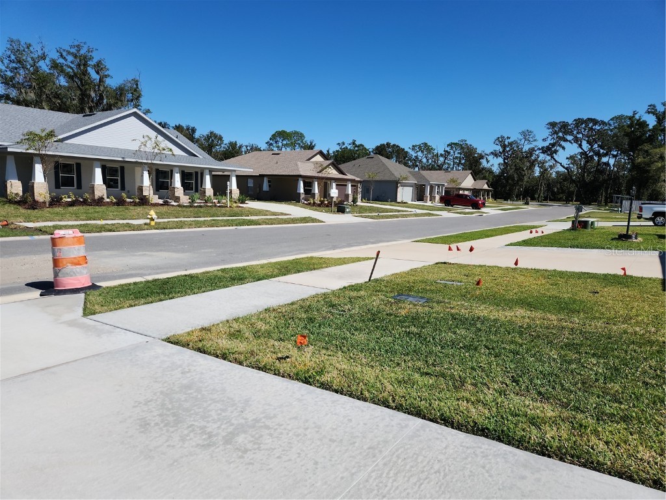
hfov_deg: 73.9
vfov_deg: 58.9
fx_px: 443
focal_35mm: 23
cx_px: 333
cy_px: 250
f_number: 1.8
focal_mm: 5.4
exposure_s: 1/2551
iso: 20
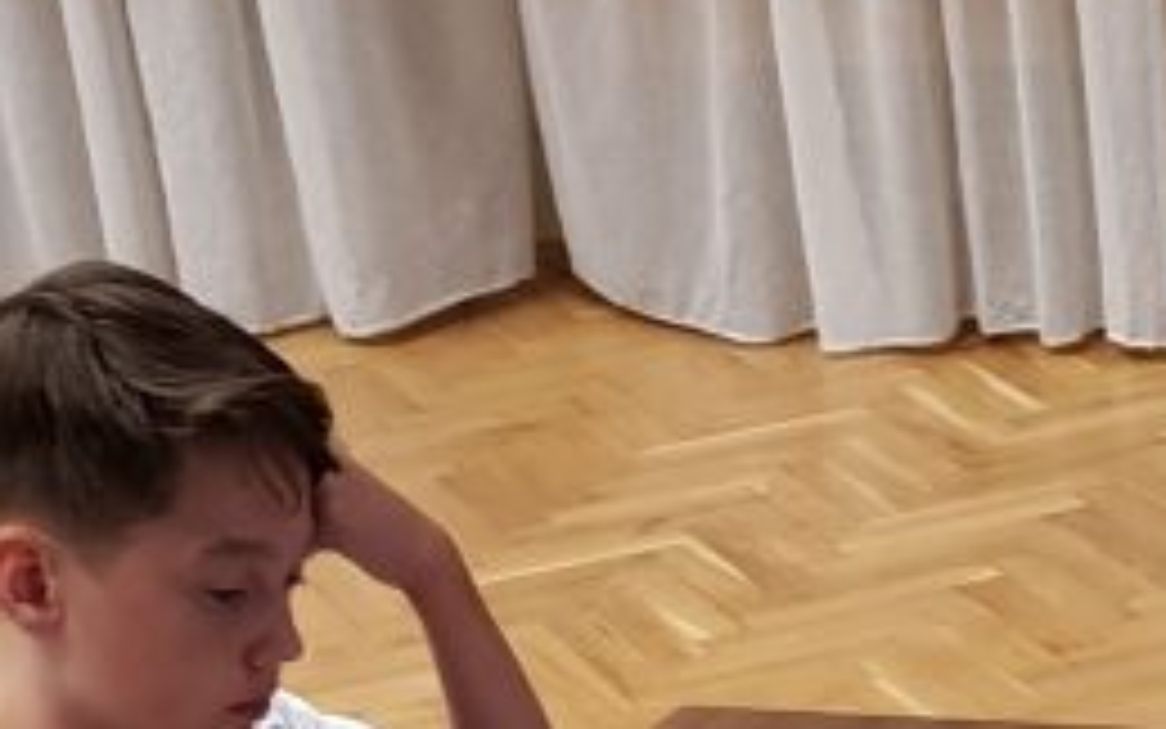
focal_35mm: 85
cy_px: 1292
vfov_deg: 13.8
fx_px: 2702
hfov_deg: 23.4
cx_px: 1148
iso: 200
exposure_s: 1/25
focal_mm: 4.3
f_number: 1.7
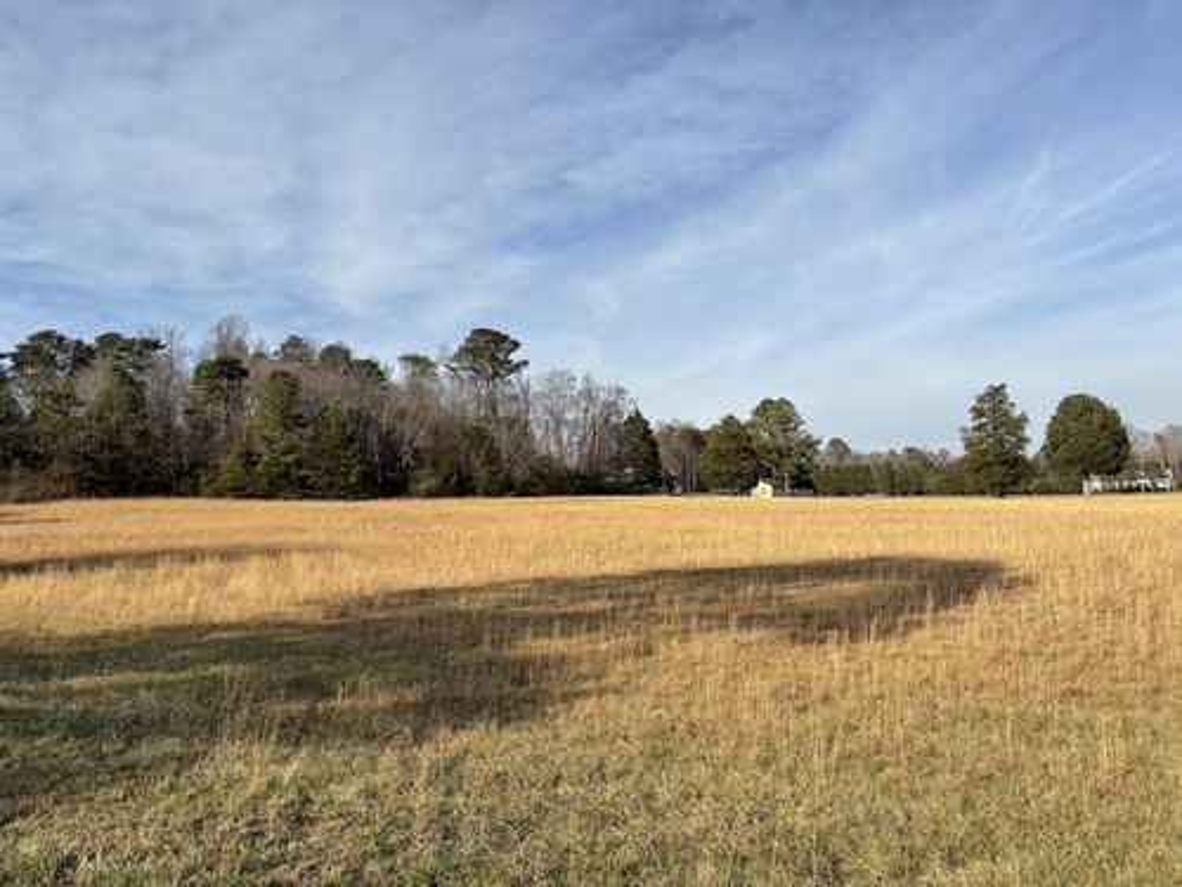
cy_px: 444
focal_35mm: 26
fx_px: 888
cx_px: 591
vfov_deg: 53.1
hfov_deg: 67.3
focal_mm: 5.96
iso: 50
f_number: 1.6
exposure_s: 1/3831
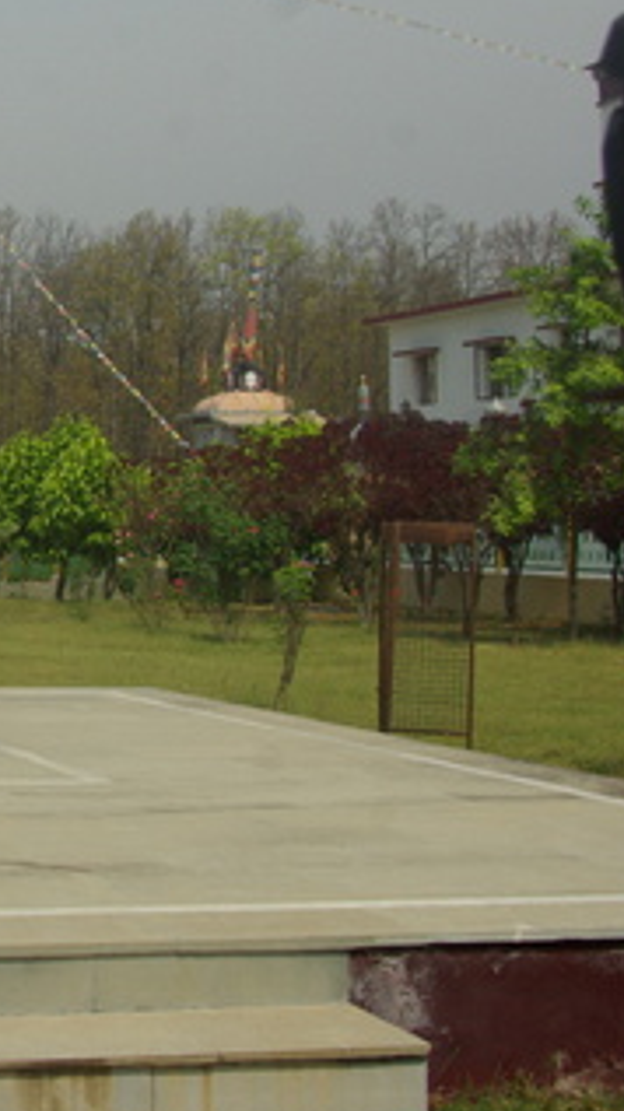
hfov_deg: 14.7
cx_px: -449
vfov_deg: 28.8
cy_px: 394
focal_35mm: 73
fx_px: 2152
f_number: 8
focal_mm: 23
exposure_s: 1/250
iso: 200
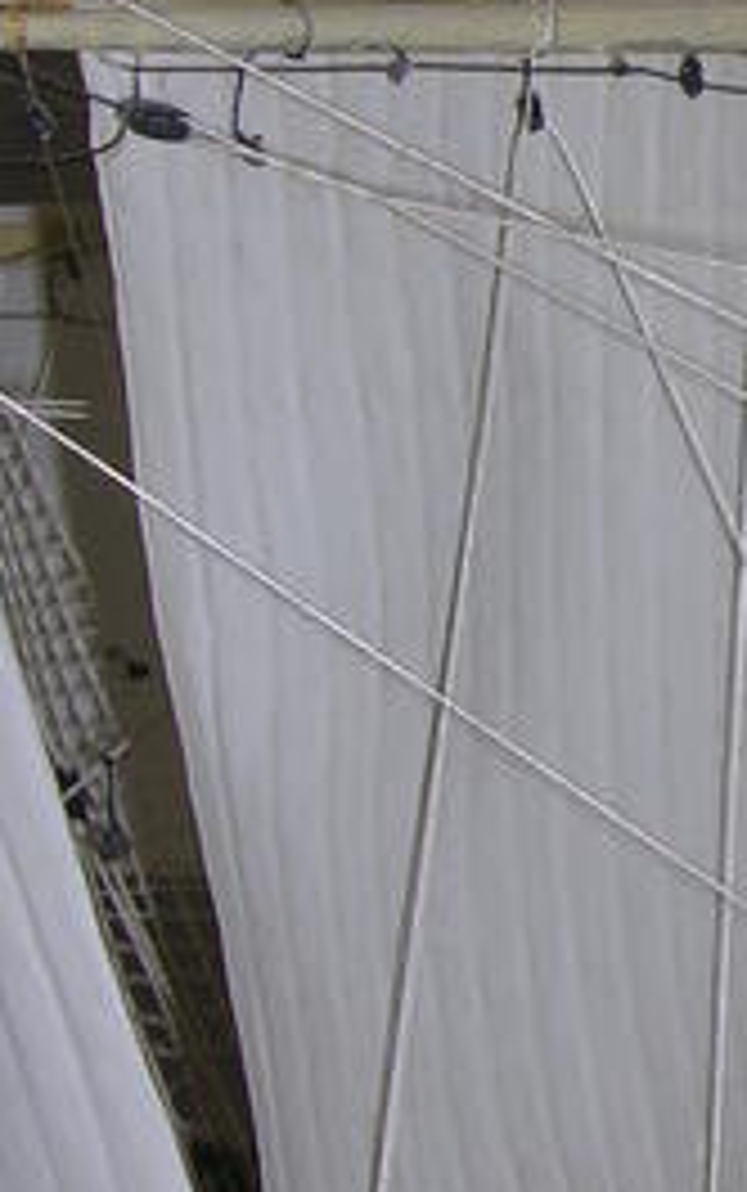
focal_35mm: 161
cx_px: 1035
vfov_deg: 13.0
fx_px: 5236
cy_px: 423
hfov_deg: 8.0
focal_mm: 9.6
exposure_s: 1/60.1
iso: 50
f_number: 3.5
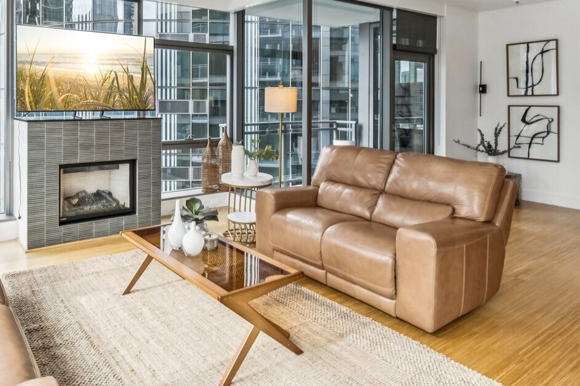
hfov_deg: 65.9
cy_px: 110
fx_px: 435
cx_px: 202
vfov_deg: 46.6
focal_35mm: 27
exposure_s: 1/25
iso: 250
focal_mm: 10
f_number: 9
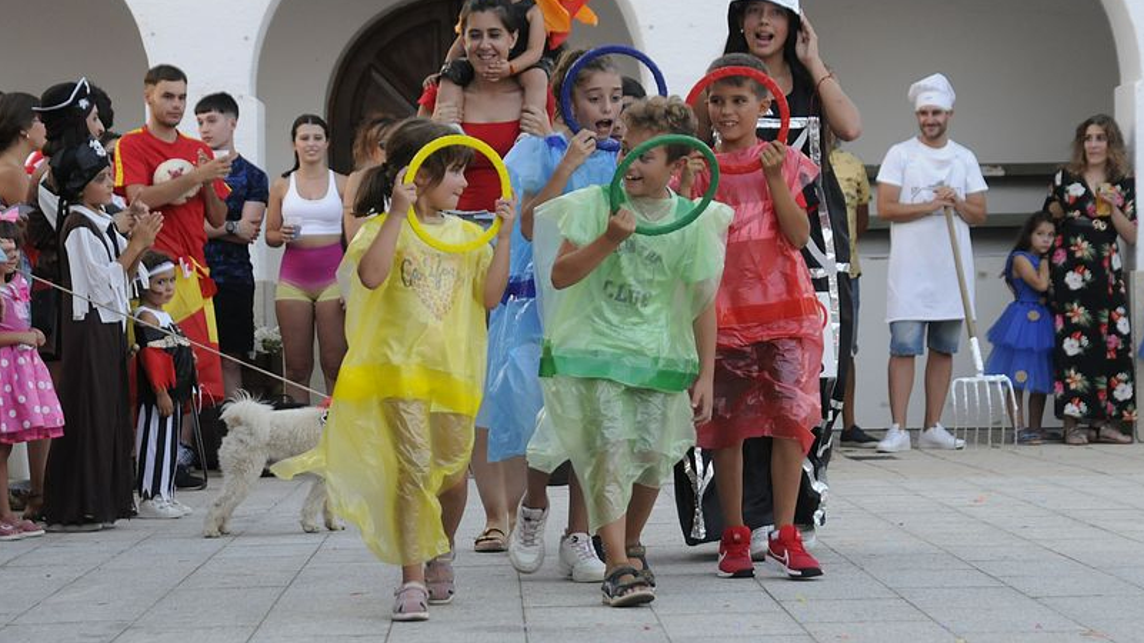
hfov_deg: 19.5
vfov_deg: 11.0
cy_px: 248
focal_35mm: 110
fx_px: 3336
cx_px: 603
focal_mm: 66
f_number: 5
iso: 1000
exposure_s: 1/125
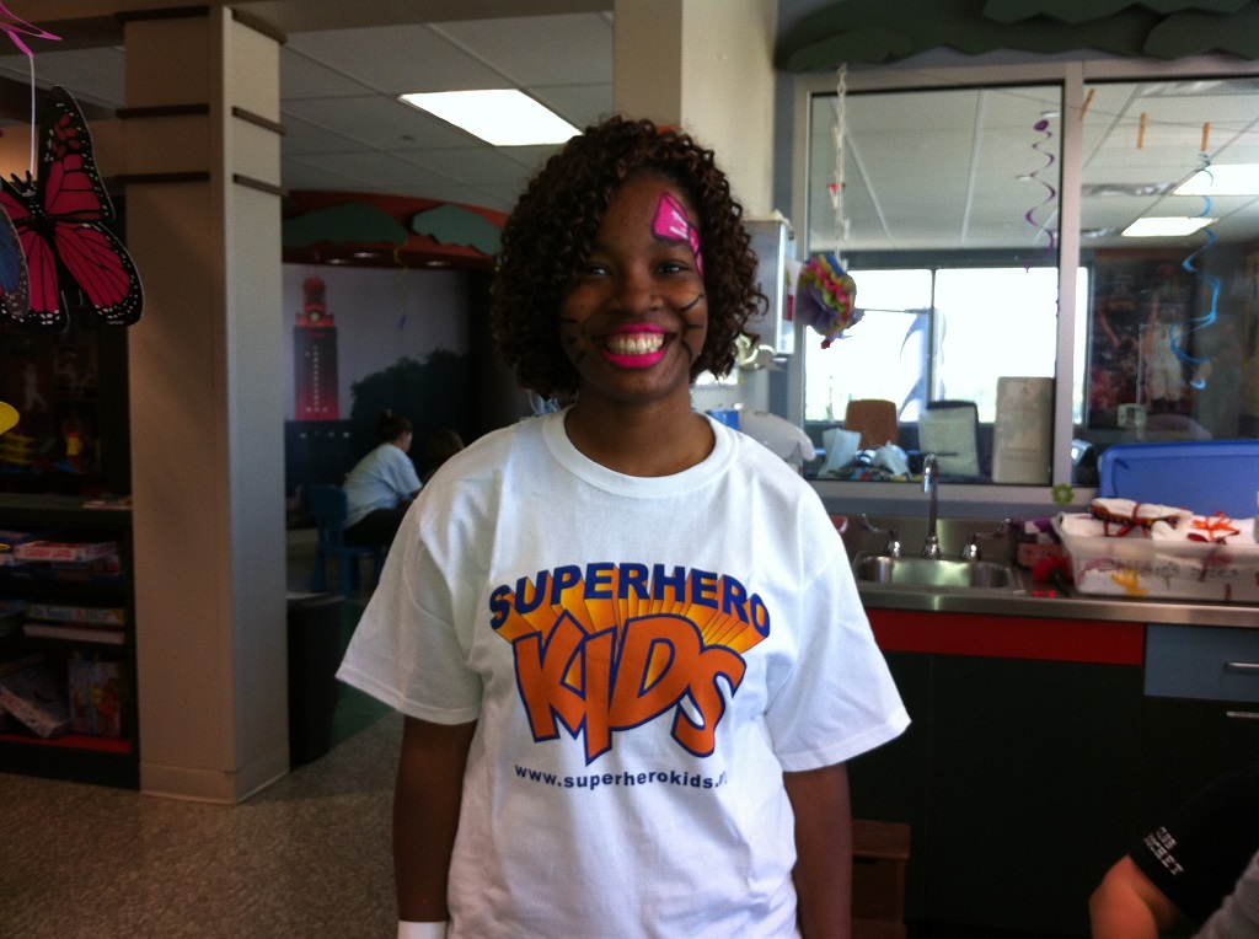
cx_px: 630
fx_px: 1271
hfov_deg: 52.7
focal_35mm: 35
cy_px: 470
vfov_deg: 40.6
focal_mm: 3.85
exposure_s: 1/20
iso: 80
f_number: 2.8
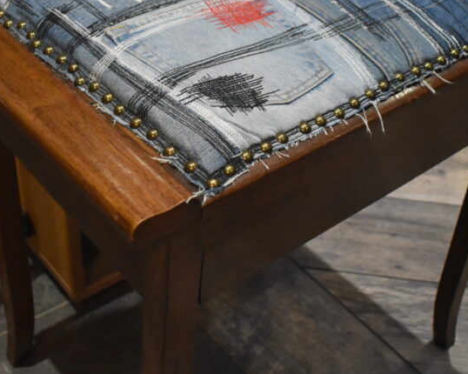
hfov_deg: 32.0
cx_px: 243
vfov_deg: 25.6
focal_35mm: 59
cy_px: 112
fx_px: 817
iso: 3600
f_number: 3.8
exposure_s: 1/125
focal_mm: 22
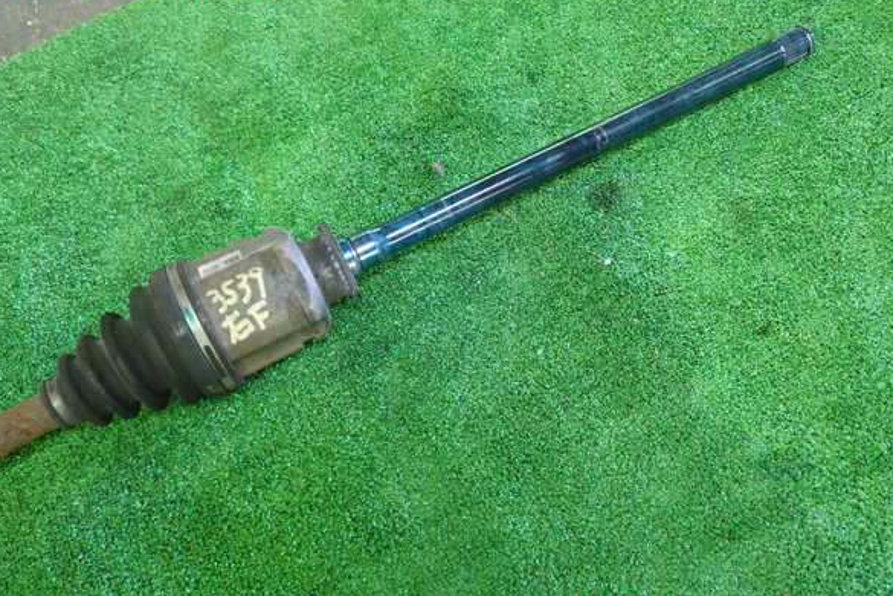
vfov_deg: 41.1
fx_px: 794
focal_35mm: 32
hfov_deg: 58.7
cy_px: 298
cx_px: 441
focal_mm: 5.4
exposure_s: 1/30
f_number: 2.3
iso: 640
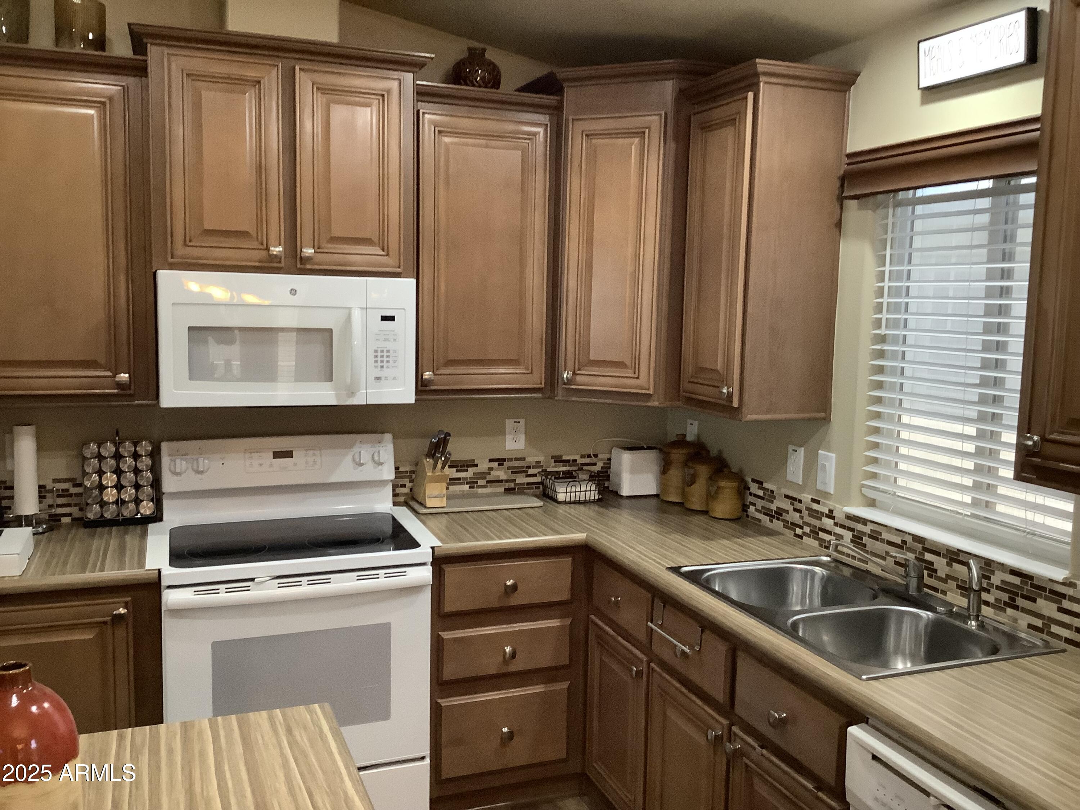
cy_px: 405
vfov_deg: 45.4
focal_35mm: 31
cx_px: 540
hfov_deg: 58.4
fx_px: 967
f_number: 2.4
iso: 320
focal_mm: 3.3
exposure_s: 1/40
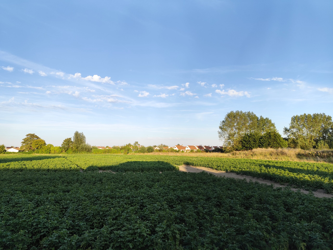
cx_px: 166
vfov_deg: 58.9
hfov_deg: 73.9
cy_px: 125
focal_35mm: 23
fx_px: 221
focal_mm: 6.19
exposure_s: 1/248
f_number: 1.65
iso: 50
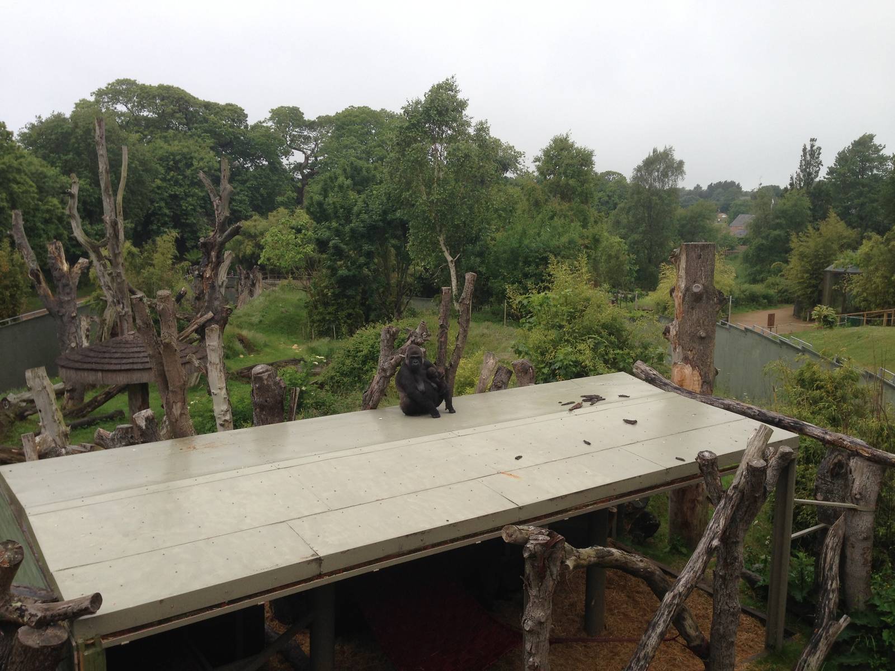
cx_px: 448
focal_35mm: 33
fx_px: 853
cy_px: 336
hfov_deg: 55.4
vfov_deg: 42.9
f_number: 2.4
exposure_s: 1/326
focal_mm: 4.13
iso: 50
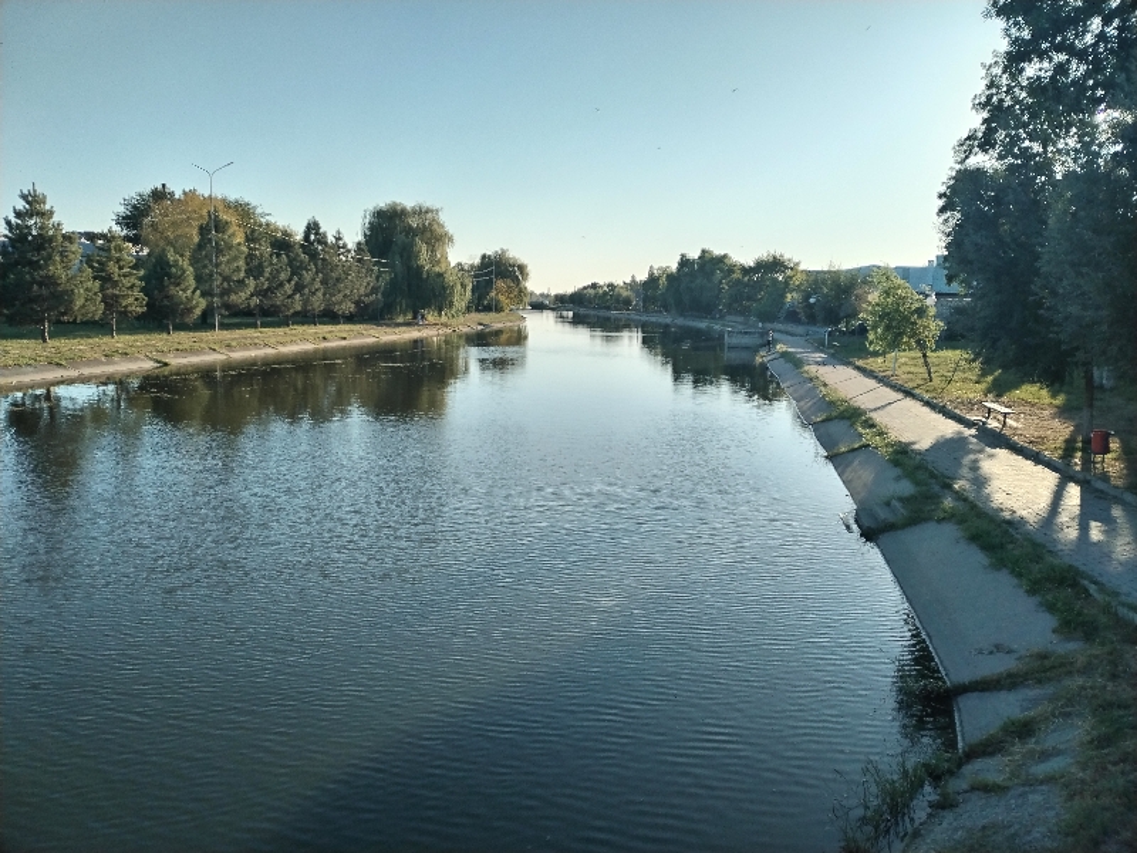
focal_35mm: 26
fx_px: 854
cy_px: 426
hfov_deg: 67.3
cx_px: 568
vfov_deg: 53.1
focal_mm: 4.75
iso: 100
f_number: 1.8
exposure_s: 1/920
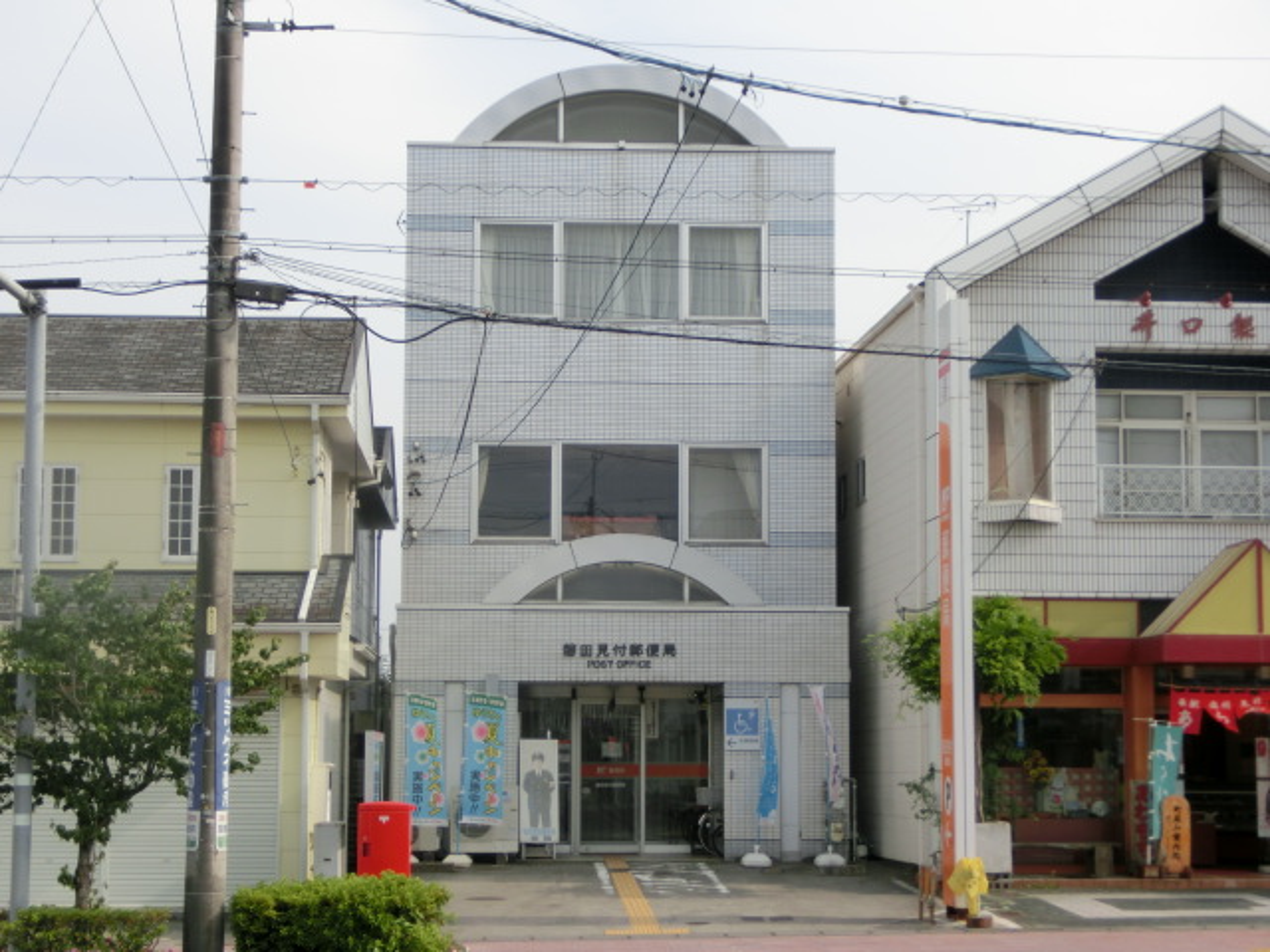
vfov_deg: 21.0
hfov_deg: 27.8
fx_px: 2568
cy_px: 476
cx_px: 635
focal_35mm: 70
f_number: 4.7
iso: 80
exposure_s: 1/400
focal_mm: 12.1
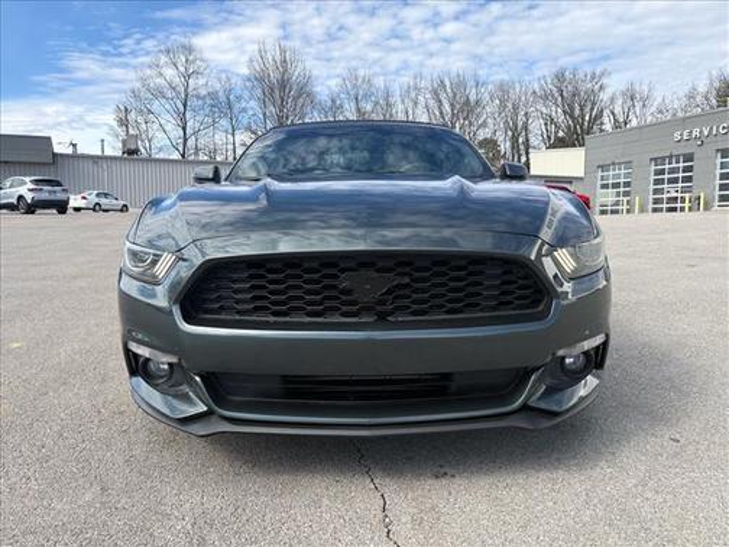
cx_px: 364
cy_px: 274
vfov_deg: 53.1
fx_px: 548
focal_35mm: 26
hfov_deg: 67.3
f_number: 1.6
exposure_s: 1/1626
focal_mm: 5.96
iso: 50
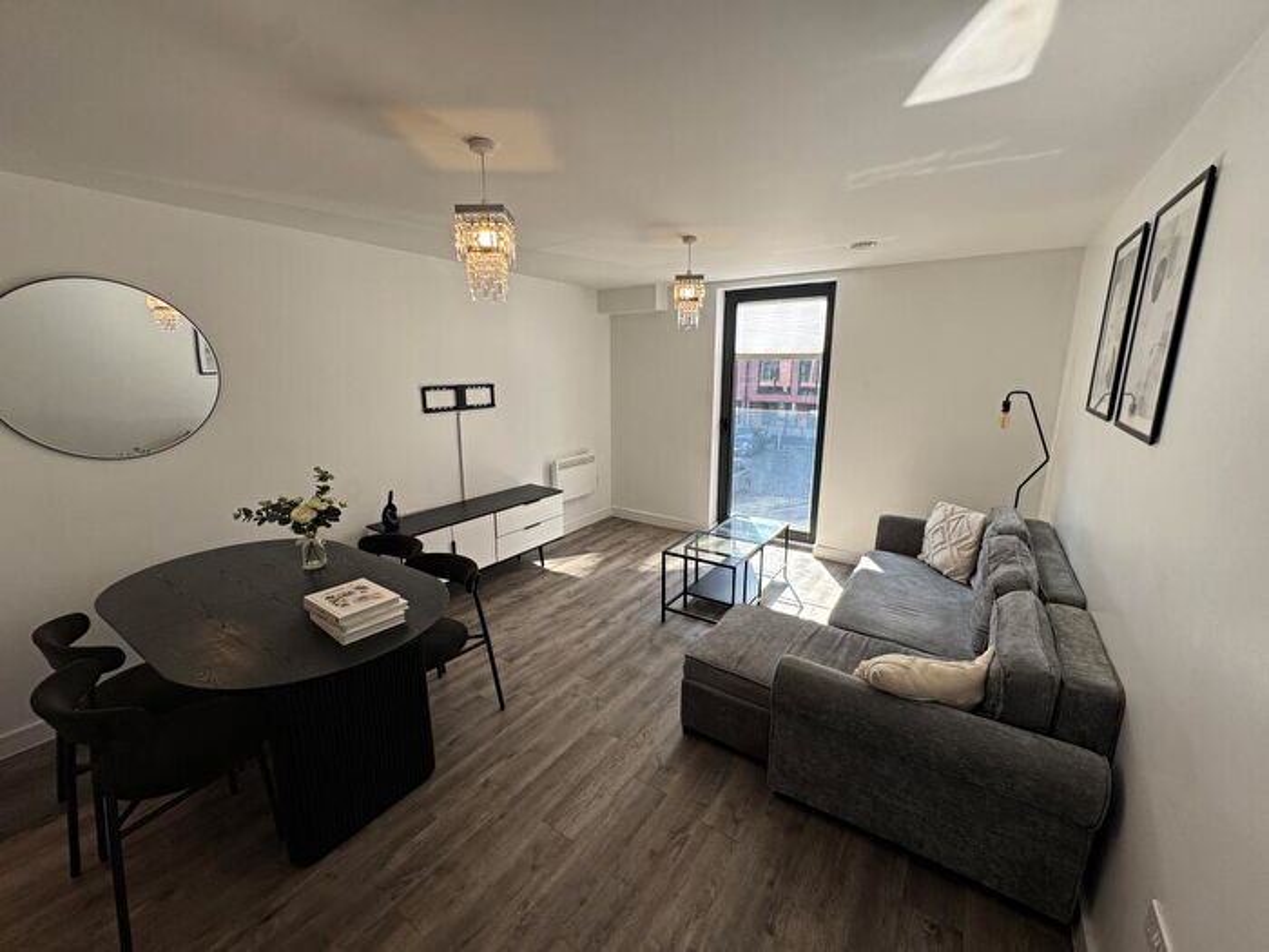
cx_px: 634
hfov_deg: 102.1
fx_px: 513
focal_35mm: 14
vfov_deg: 85.7
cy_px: 476
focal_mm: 2.22
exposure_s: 1/129
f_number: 2.2
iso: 40
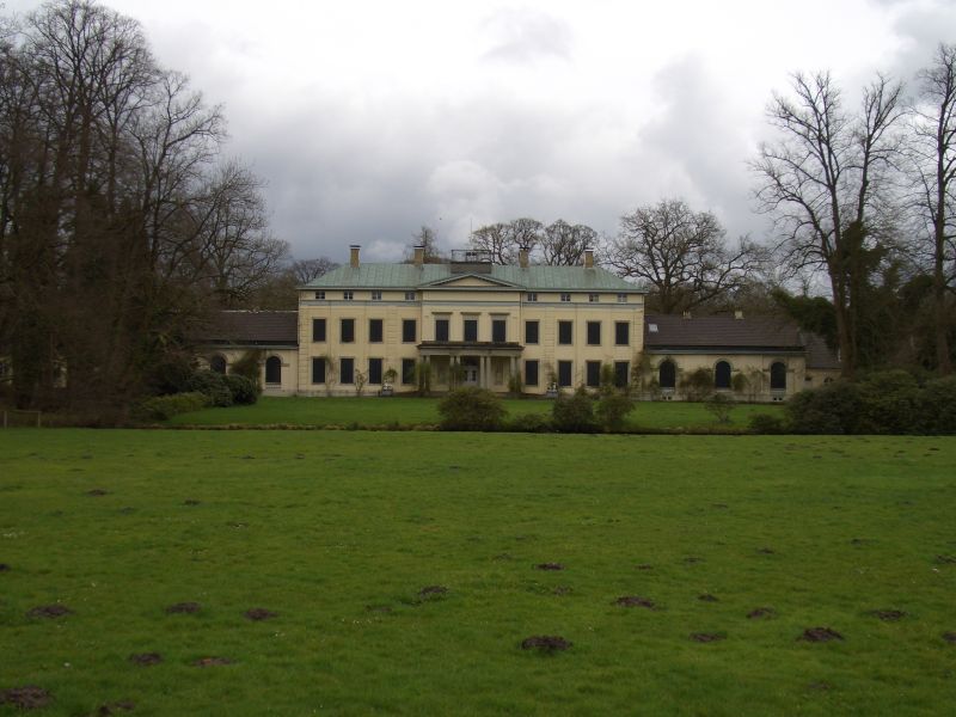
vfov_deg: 35.1
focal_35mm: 41
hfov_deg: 45.8
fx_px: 1132
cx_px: 478
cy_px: 358
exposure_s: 1/320
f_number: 4.6
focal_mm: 6.8
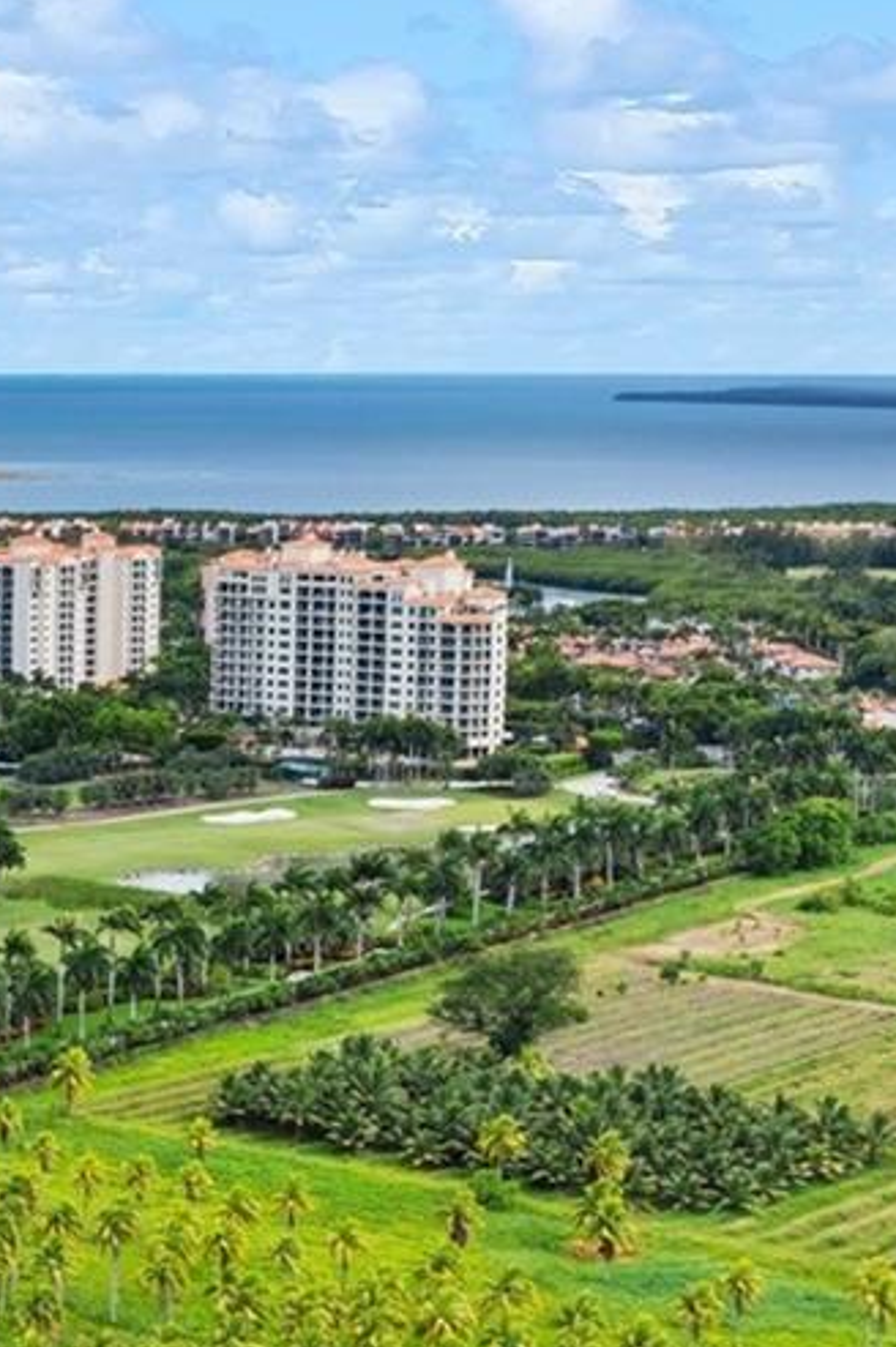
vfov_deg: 23.7
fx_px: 3028
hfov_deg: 15.8
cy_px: 1428
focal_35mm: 81
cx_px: -341
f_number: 2.8
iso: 170
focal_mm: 12.29
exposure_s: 1/1000
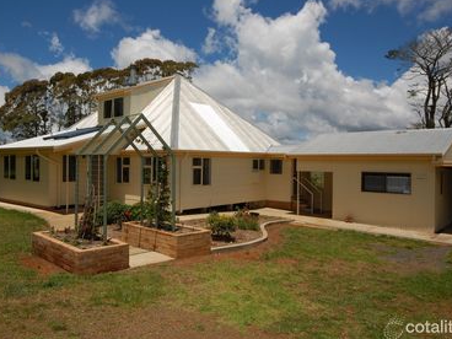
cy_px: 160
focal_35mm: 28
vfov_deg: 50.3
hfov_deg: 63.9
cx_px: 194
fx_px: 361
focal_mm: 15
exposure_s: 1/500
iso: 200
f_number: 13
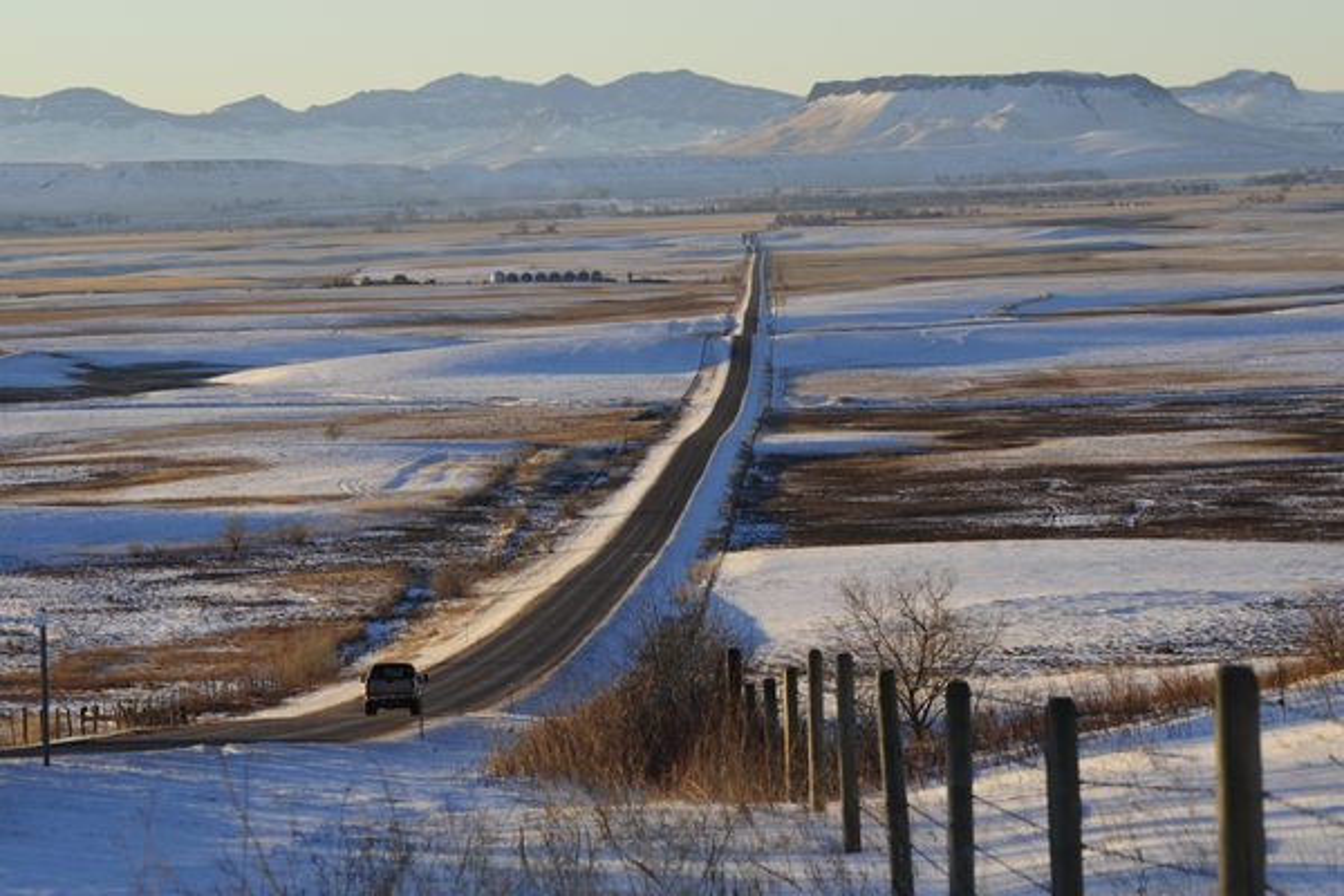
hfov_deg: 15.2
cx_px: 672
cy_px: 448
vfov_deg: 10.2
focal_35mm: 135
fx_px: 5040
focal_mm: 135
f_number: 10
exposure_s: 1/400
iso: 400
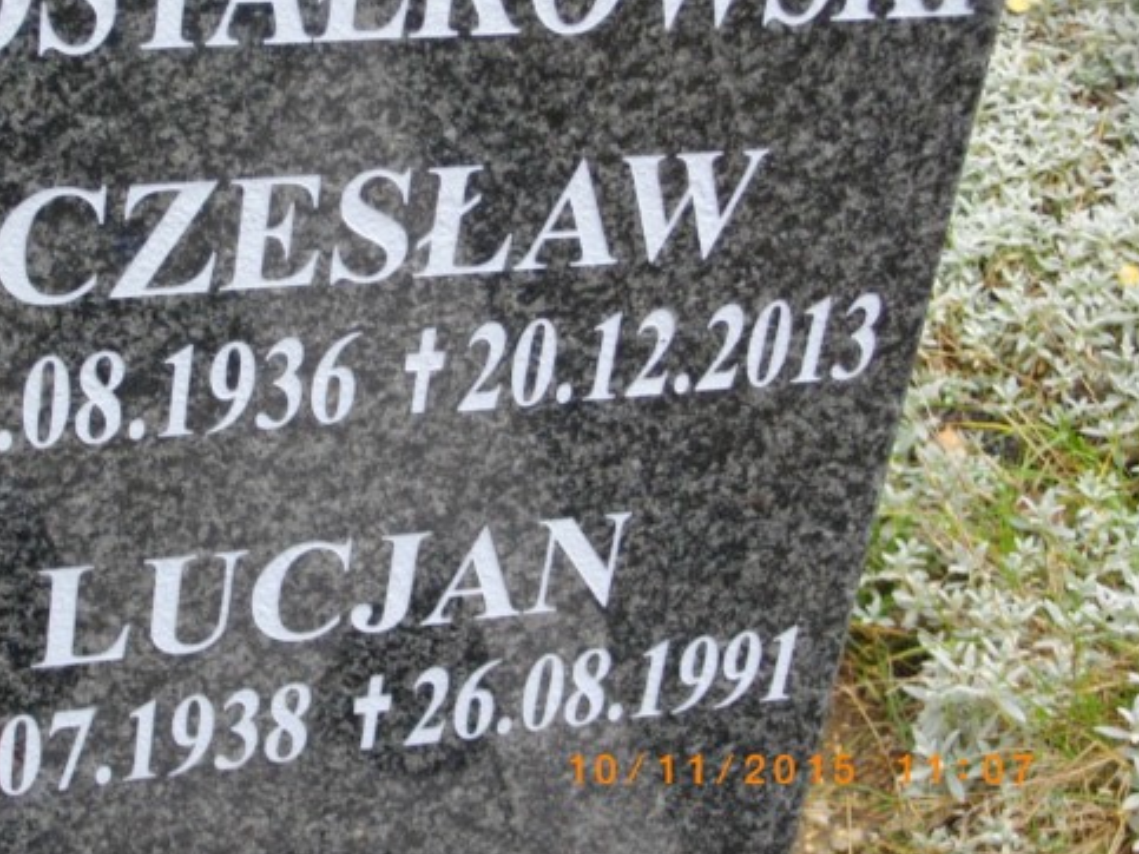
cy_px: 326
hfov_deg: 19.2
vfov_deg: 14.5
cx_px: 434
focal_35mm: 102
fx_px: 3355
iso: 334
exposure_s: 1/80
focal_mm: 13.7
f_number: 4.6
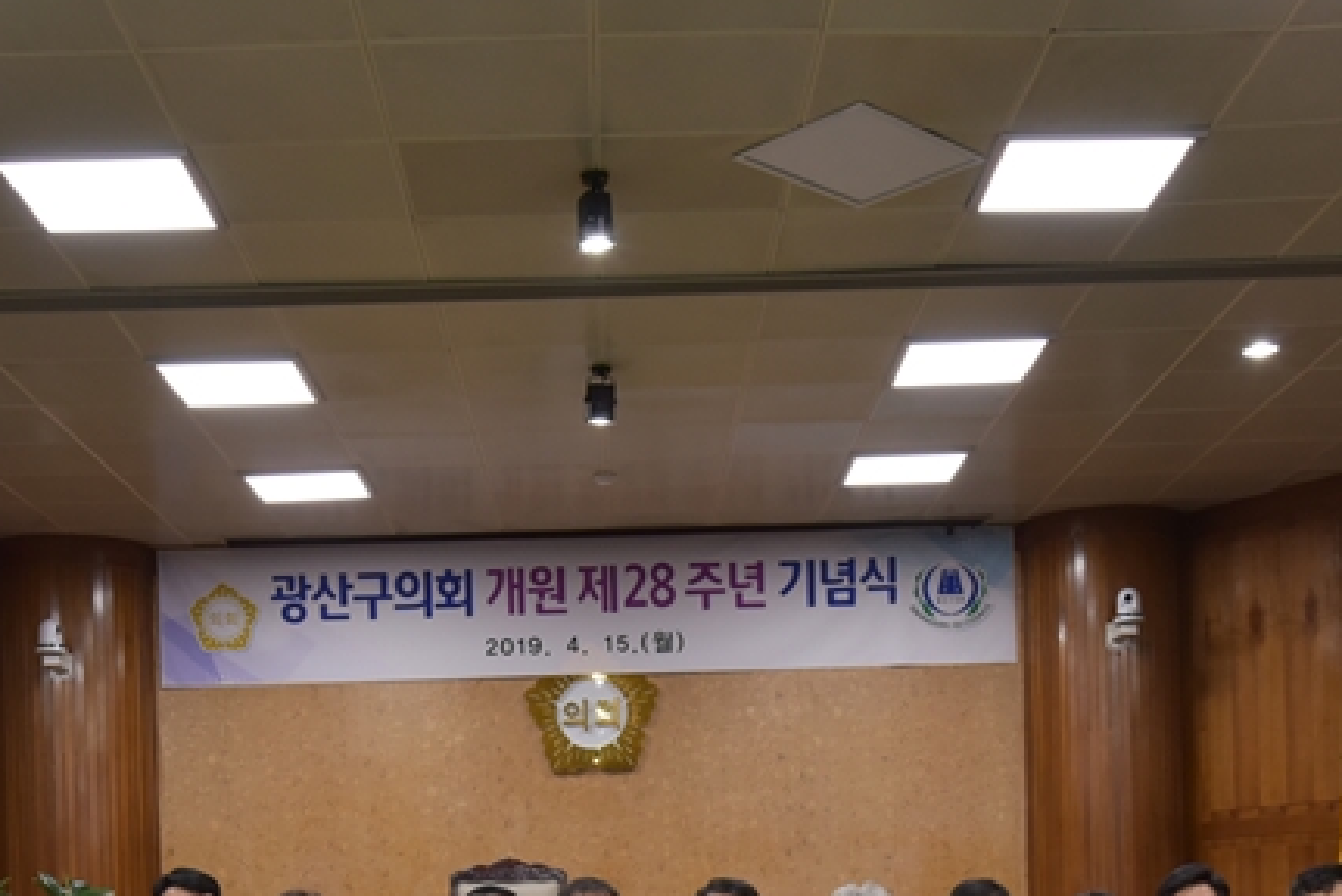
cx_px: 588
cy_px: 991
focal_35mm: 51
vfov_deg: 24.7
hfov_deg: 38.8
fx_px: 1902
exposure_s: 1/60
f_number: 7.1
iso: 1250
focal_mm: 22
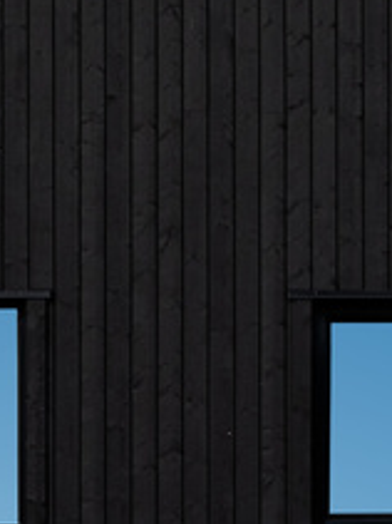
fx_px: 3098
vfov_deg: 9.5
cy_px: 697
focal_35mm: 205
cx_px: -25
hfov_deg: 7.2
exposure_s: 1/800
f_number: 5.6
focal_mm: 30.2
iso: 250
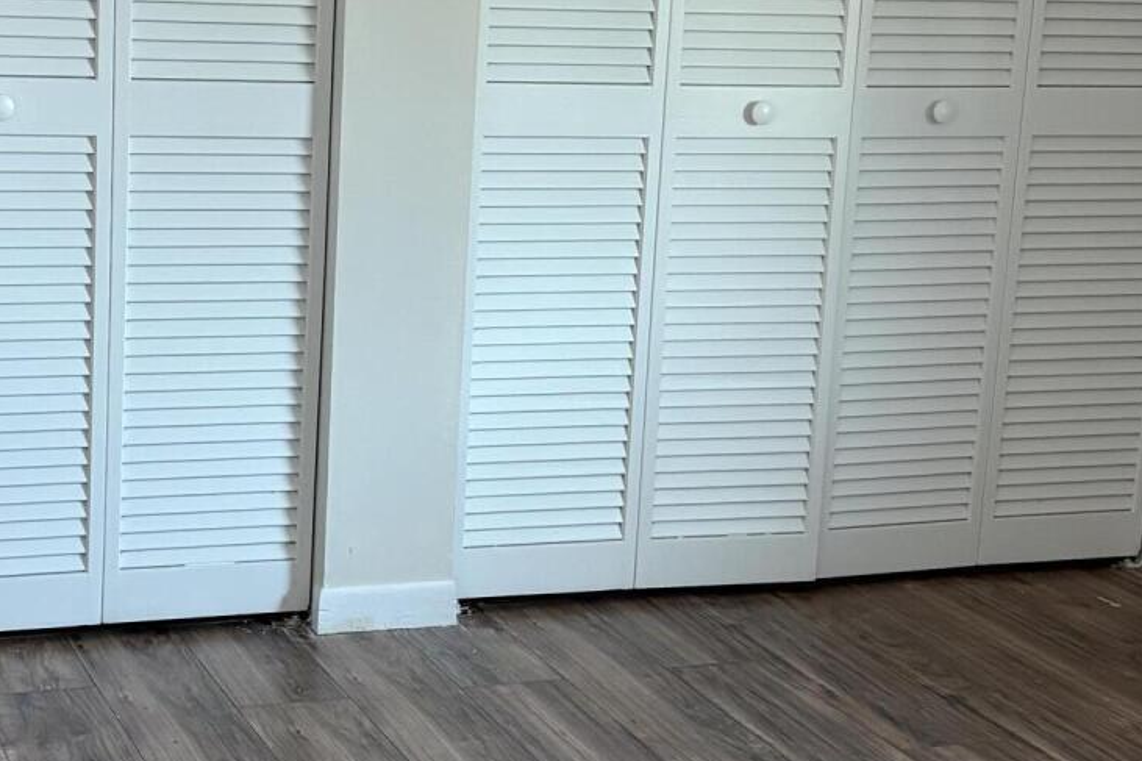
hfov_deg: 27.2
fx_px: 2347
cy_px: 359
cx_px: 419
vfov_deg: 18.4
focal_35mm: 74
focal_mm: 5.96
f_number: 1.6
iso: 160
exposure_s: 1/60
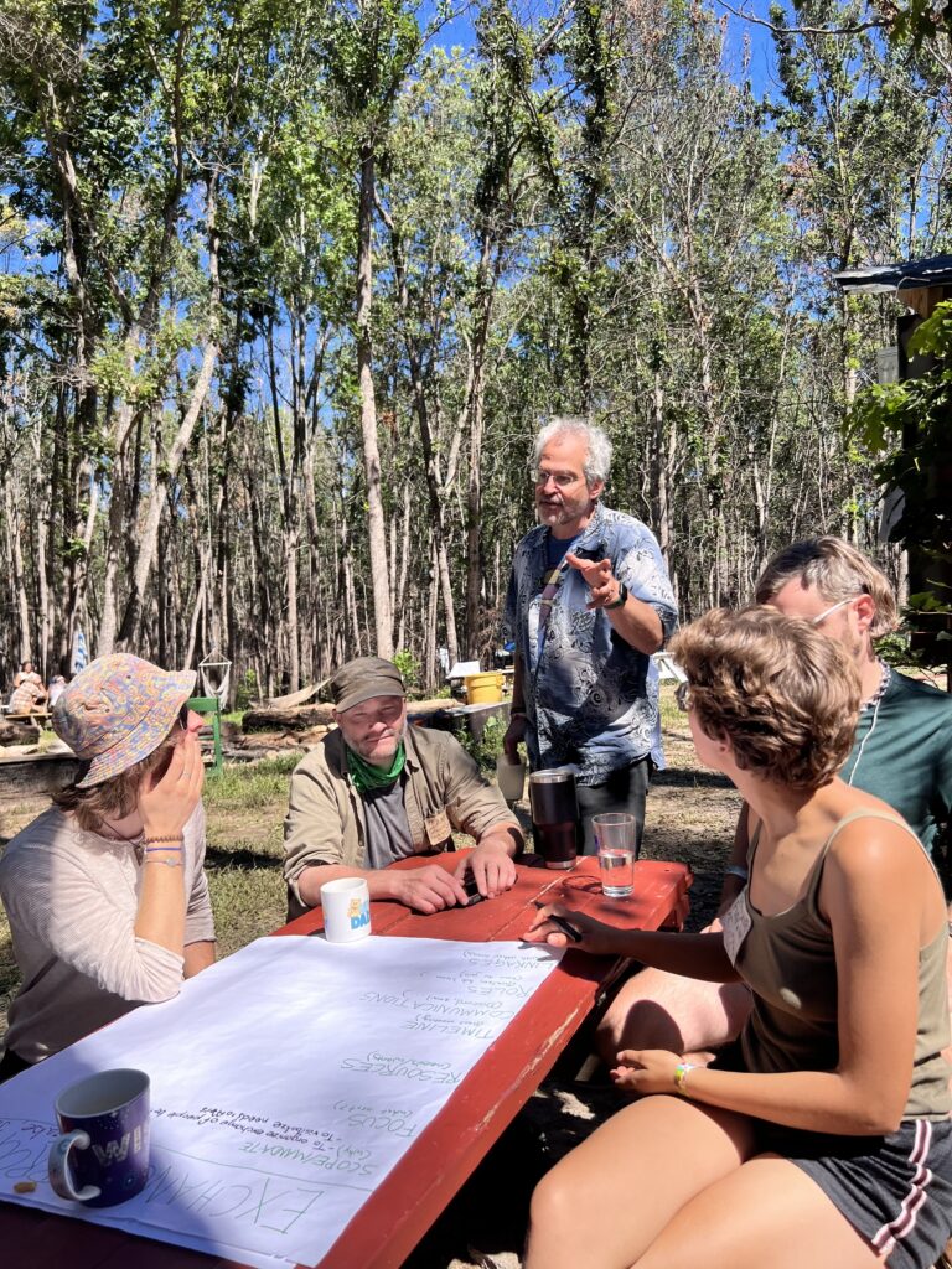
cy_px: 634
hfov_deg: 53.1
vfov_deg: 67.3
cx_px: 476
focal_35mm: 26
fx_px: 953
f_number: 1.5
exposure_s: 1/1838
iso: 50
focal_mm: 5.7
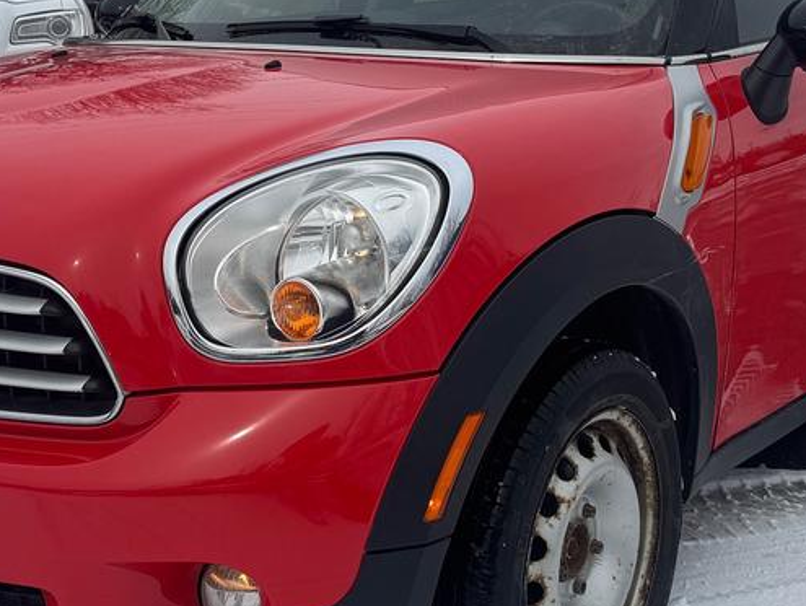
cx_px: 438
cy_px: 251
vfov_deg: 23.7
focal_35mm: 62
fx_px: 1445
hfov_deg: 31.2
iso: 80
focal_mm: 6.76
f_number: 1.78
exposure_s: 1/4950
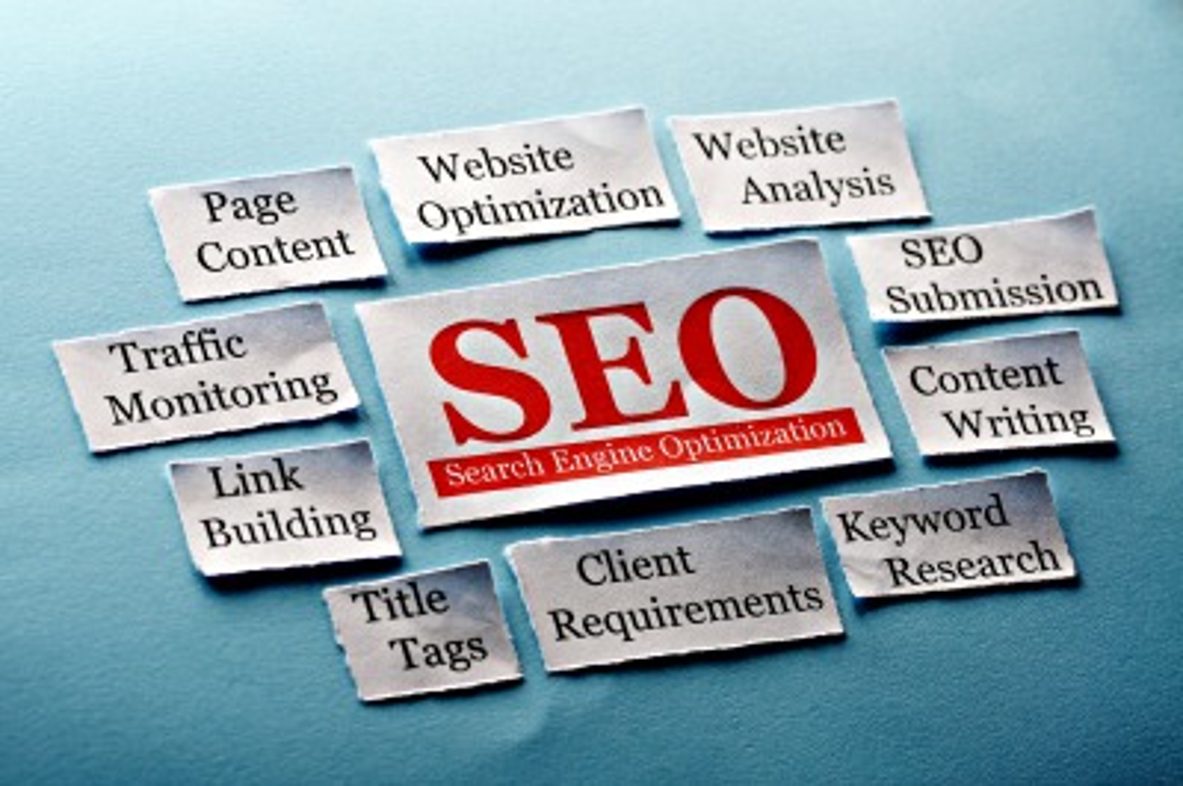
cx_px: 592
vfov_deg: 9.0
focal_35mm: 153
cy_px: 393
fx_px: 5023
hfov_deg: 13.4
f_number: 7.1
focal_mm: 102
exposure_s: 1/200
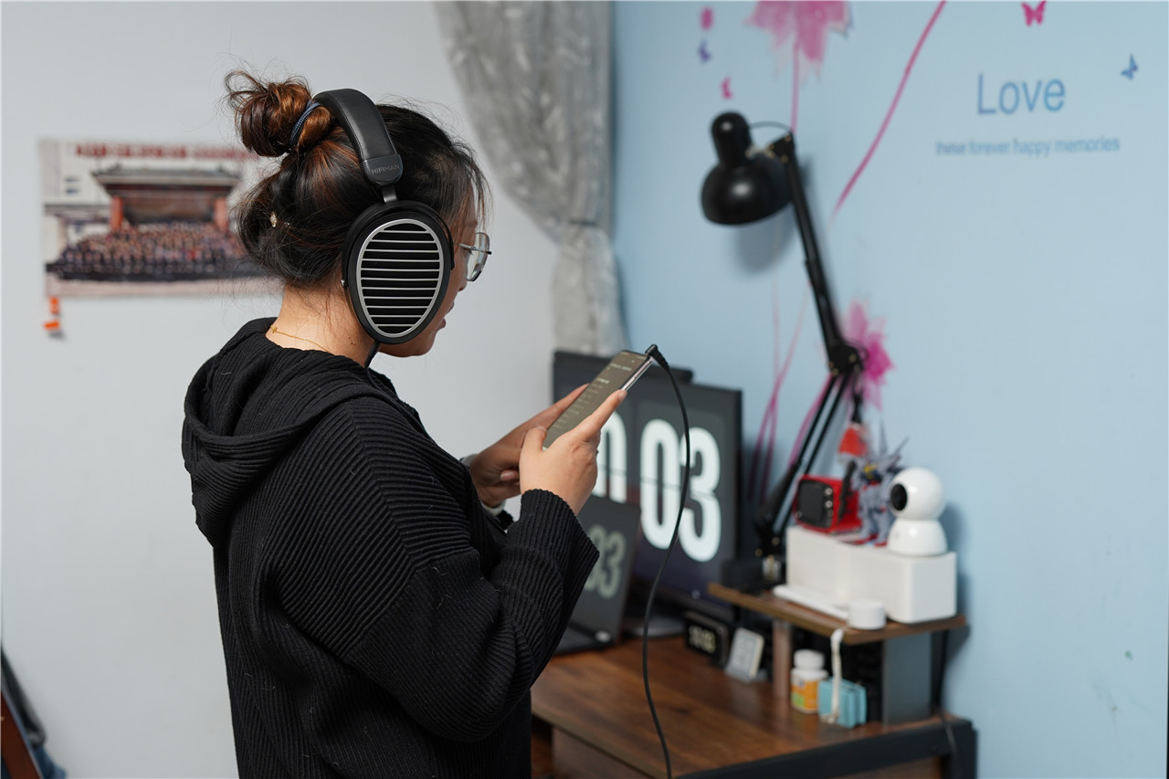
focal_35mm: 50
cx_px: 584
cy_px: 390
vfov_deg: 27.0
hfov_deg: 39.6
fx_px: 1623
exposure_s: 1/80
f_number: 2.5
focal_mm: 50
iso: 800
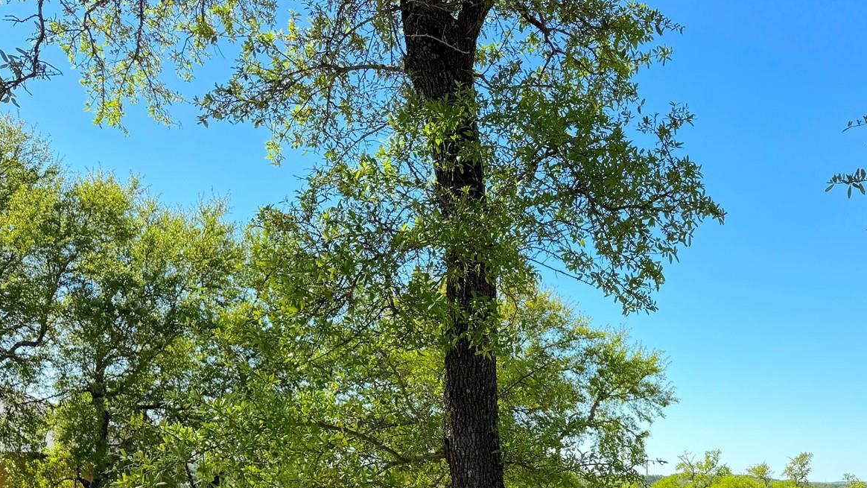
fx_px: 1058
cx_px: 689
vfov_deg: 24.3
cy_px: 535
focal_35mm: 46
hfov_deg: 42.6
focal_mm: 6.76
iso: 80
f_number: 1.78
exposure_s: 1/3247
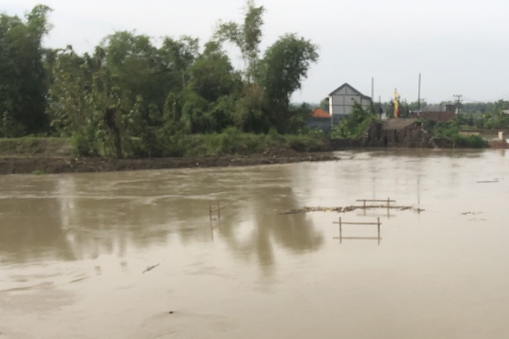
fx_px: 707
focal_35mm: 50
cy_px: 322
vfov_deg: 25.9
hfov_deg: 37.7
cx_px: 432
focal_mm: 4
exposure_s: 1/2288
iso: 20
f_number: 1.8
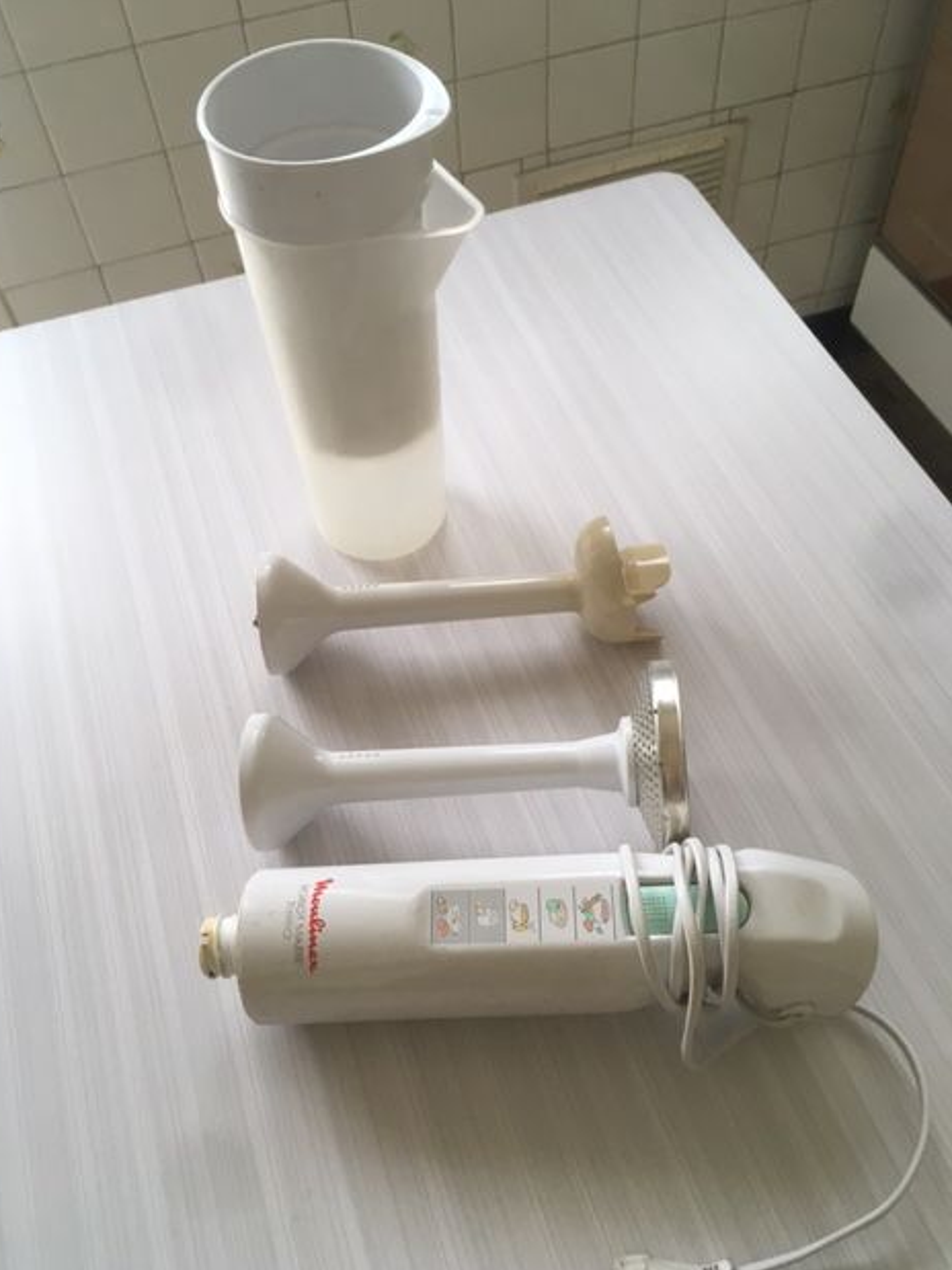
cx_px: 462
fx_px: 1100
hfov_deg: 46.8
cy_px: 650
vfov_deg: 60.0
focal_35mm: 30
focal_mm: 4.15
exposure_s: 1/33
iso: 80
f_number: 2.2
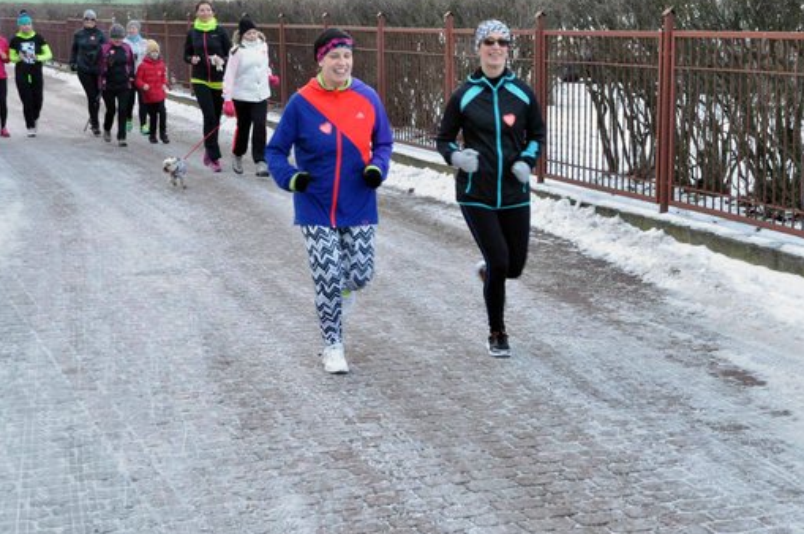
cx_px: 474
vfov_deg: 19.7
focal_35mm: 69
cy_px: 218
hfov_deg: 29.2
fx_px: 1539
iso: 2500
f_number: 13
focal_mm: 36
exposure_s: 1/100
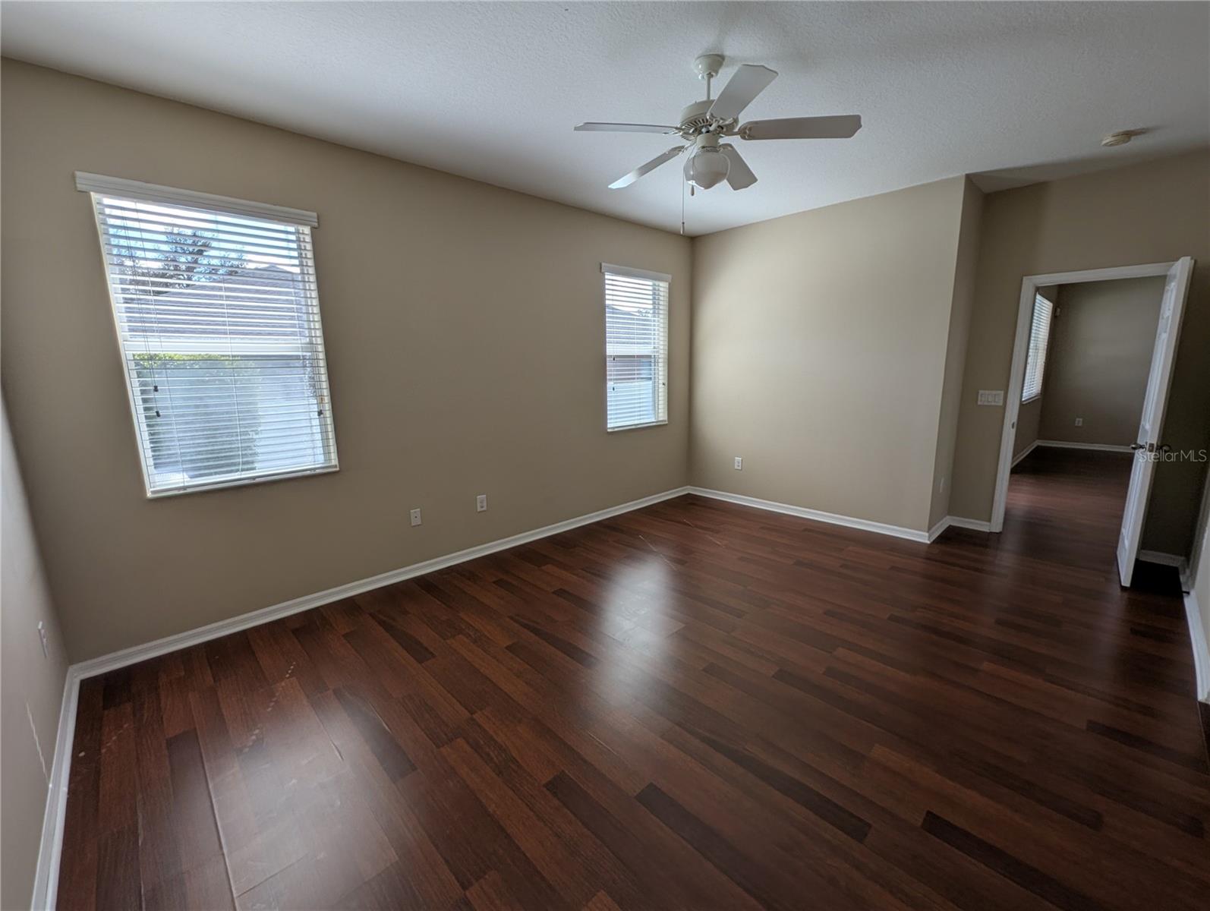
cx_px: 605
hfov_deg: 106.1
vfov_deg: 90.1
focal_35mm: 13
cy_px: 456
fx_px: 455
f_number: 2.2
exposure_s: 1/299
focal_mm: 1.95
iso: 43
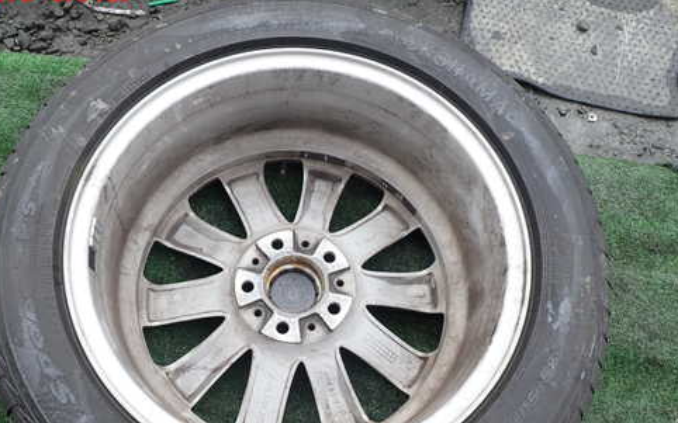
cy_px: 291
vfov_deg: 37.8
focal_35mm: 33
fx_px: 610
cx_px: 294
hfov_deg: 58.0
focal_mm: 4.5
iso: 100
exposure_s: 1/100
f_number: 2.8
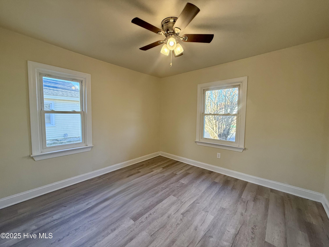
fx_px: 133
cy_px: 124
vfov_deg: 85.7
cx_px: 164
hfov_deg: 102.1
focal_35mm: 14
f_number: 2.2
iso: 200
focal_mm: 2.22
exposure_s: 1/120
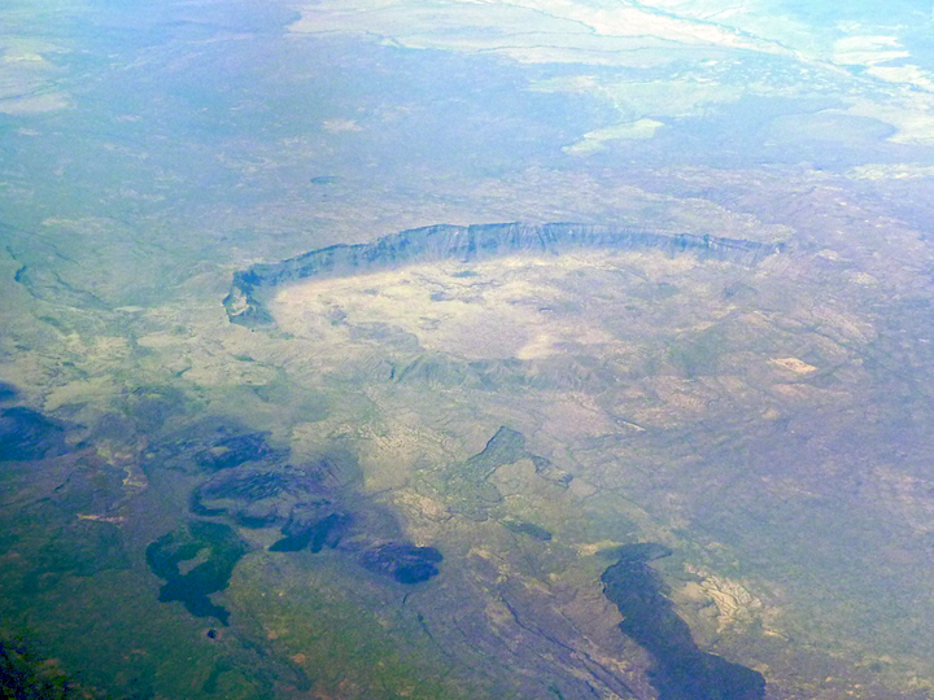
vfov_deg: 24.4
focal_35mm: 60
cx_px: 467
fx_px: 1619
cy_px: 350
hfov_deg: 32.2
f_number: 5
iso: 400
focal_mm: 12.8
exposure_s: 1/1300
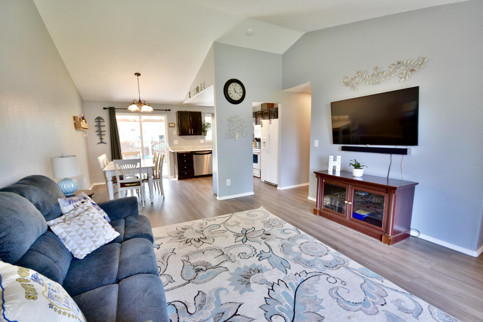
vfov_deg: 77.3
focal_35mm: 15
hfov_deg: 100.4
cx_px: 242
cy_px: 161
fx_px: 201
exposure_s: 1/20
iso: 250
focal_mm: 10
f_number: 4.5
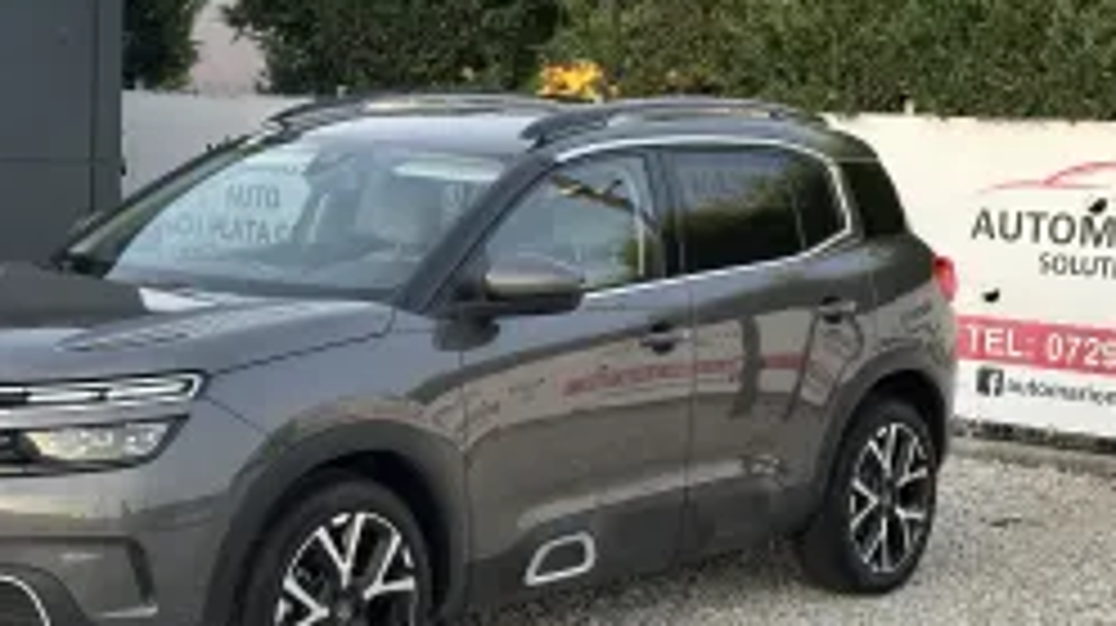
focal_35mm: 76
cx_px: 464
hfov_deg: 27.8
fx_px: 2247
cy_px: 347
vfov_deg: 15.8
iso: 64
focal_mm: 6.86
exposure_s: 1/264
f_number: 1.78
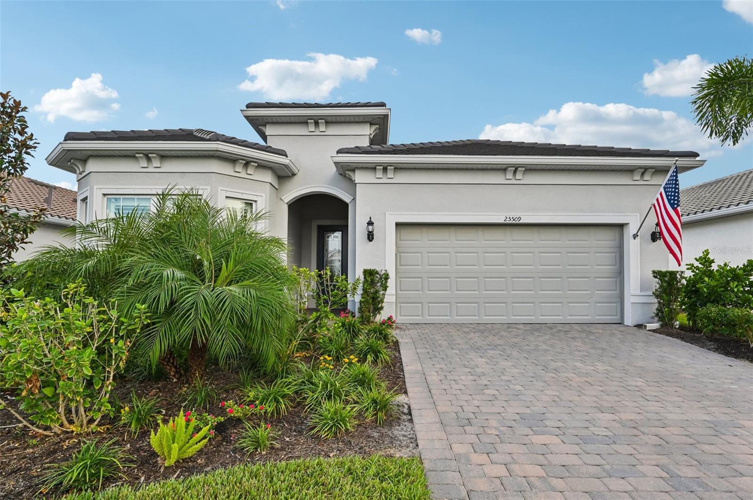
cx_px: 376
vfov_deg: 64.4
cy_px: 250
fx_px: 397
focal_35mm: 19
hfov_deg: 87.0
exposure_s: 1/640
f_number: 8
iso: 400
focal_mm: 19
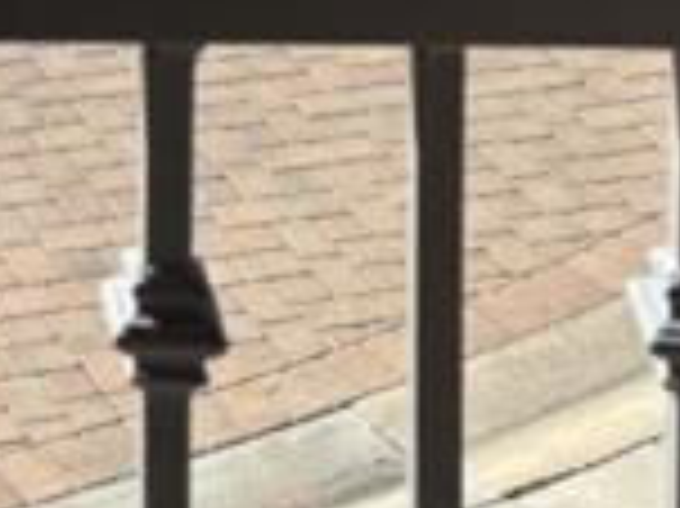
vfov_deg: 7.4
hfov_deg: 10.7
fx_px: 3455
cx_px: -459
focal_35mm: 176
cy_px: -1047
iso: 50
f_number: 1.6
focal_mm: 5.96
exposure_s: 1/3021
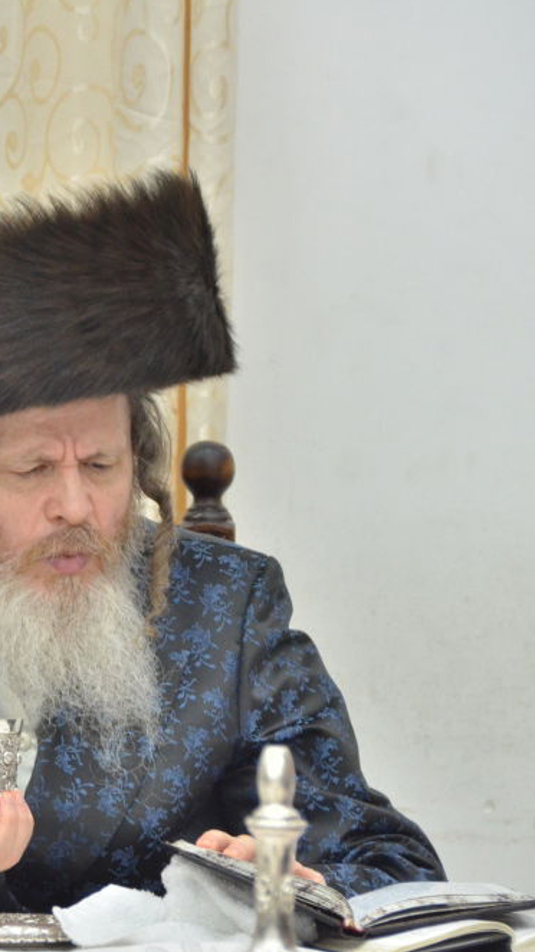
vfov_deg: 5.7
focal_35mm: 376
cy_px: 482
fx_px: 9485
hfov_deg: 3.2
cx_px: 30
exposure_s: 1/125
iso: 2000
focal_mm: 155
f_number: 5.6
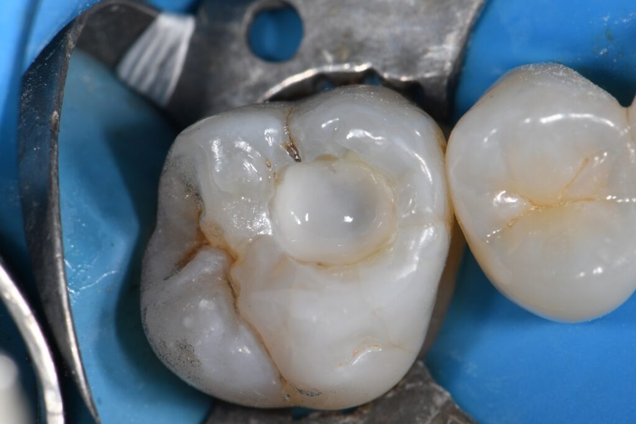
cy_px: 212
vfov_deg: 8.7
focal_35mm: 157
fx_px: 2773
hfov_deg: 13.1
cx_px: 318
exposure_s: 1/160
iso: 200
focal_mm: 105
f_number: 32
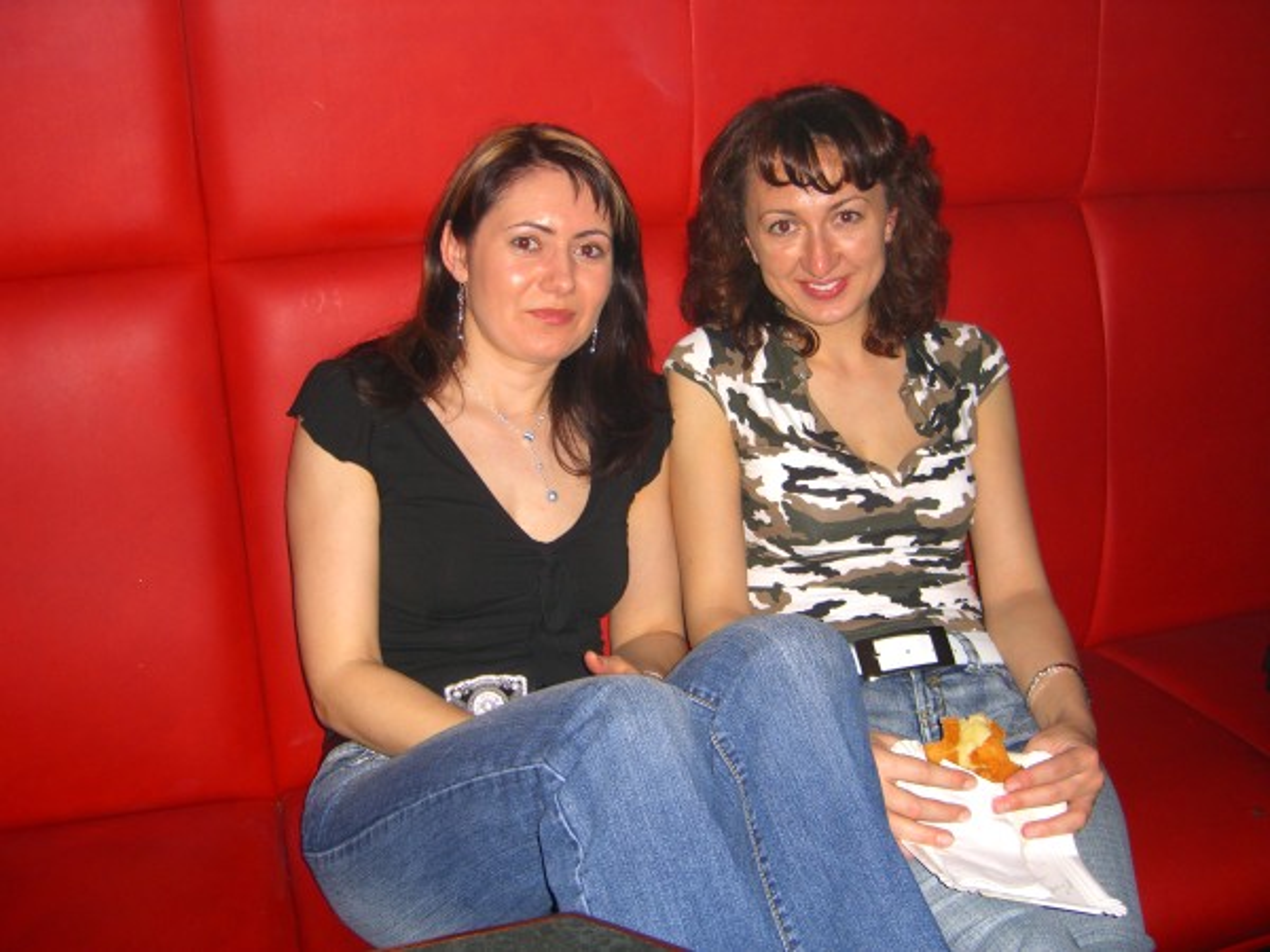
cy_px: 476
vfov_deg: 37.7
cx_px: 635
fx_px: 1394
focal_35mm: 38
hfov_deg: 49.0
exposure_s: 1/60
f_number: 2.8
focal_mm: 7.9
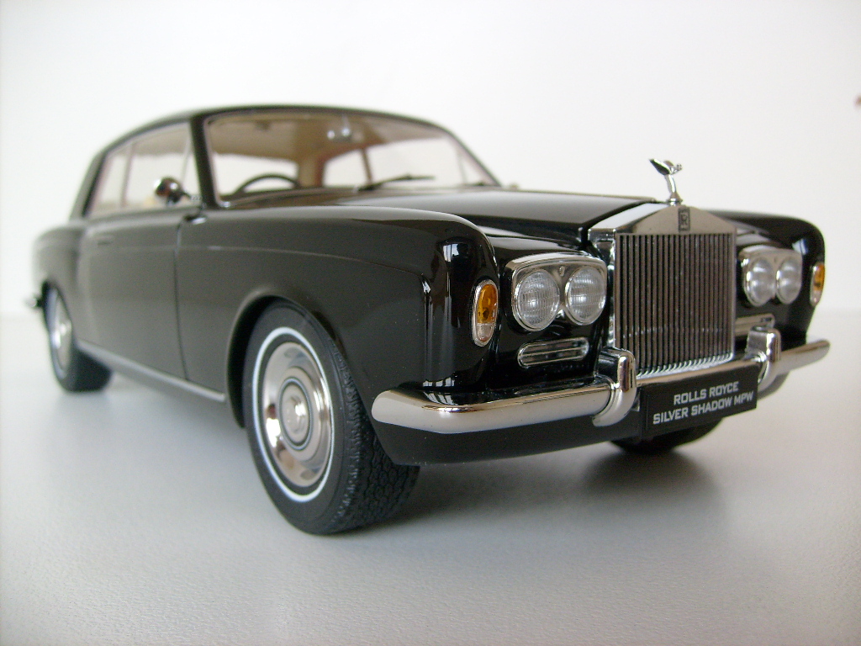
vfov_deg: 40.7
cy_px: 323
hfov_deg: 52.6
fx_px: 871
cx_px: 430
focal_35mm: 35
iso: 100
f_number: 2.8
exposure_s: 1/60
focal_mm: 5.8
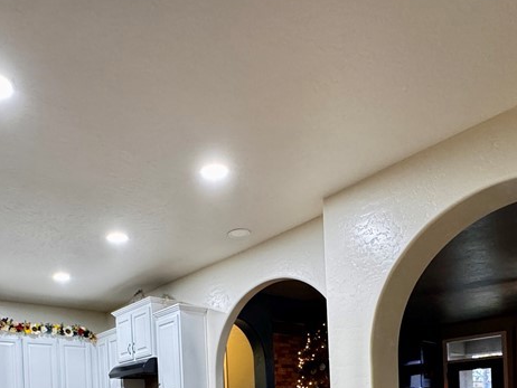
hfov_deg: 58.0
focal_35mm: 31
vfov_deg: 38.3
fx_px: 463
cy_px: 419
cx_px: 213
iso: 400
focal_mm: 2.22
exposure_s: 1/60
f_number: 2.2
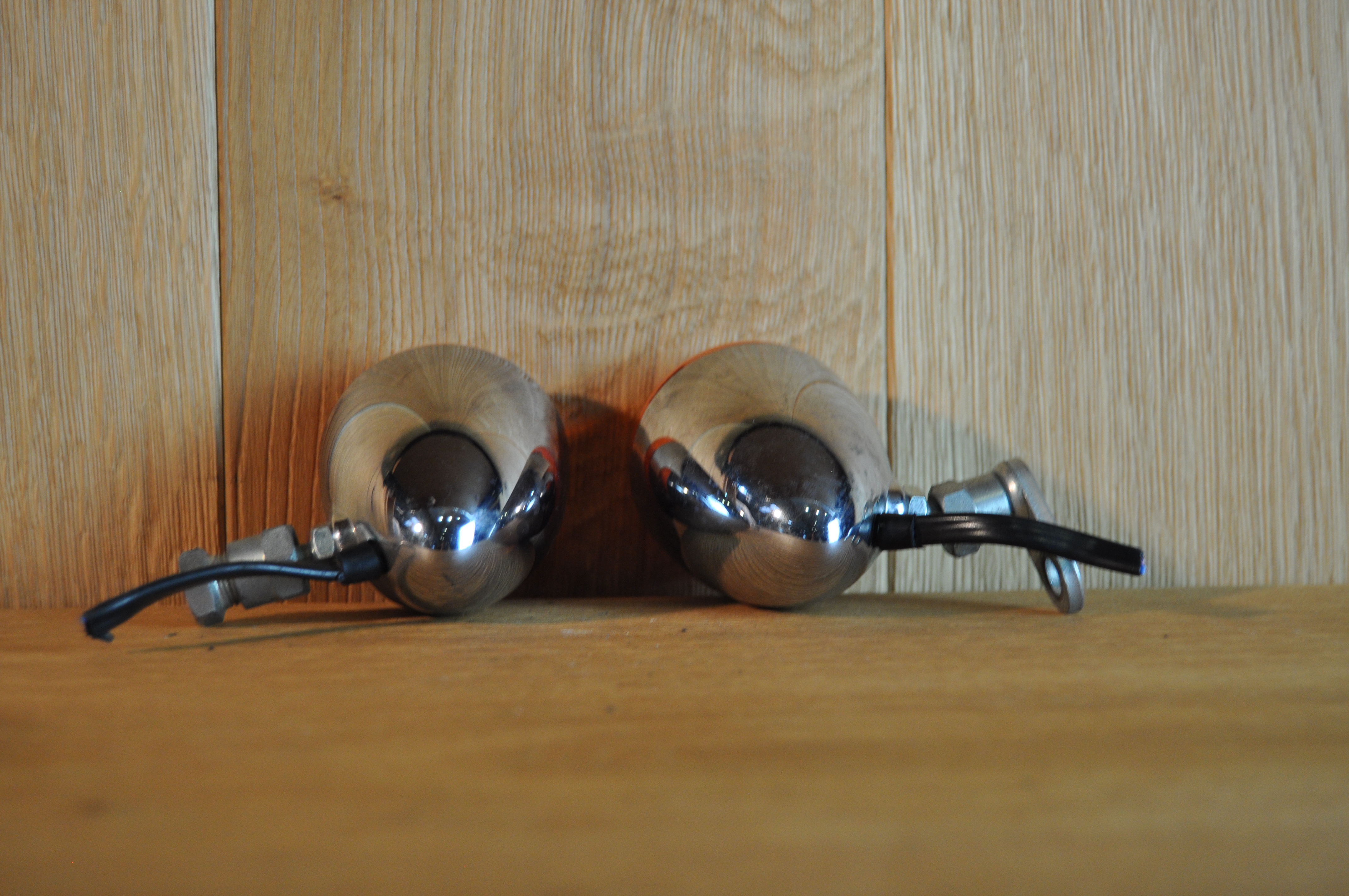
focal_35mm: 60
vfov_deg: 22.6
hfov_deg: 33.4
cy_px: 448
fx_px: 2246
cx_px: 674
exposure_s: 1/60
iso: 720
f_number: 5
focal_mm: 40
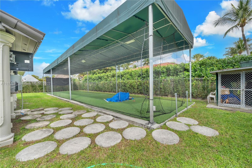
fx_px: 91
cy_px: 84
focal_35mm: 13
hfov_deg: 108.3
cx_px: 126
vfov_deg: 85.4
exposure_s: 1/250
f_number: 11
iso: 500
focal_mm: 13
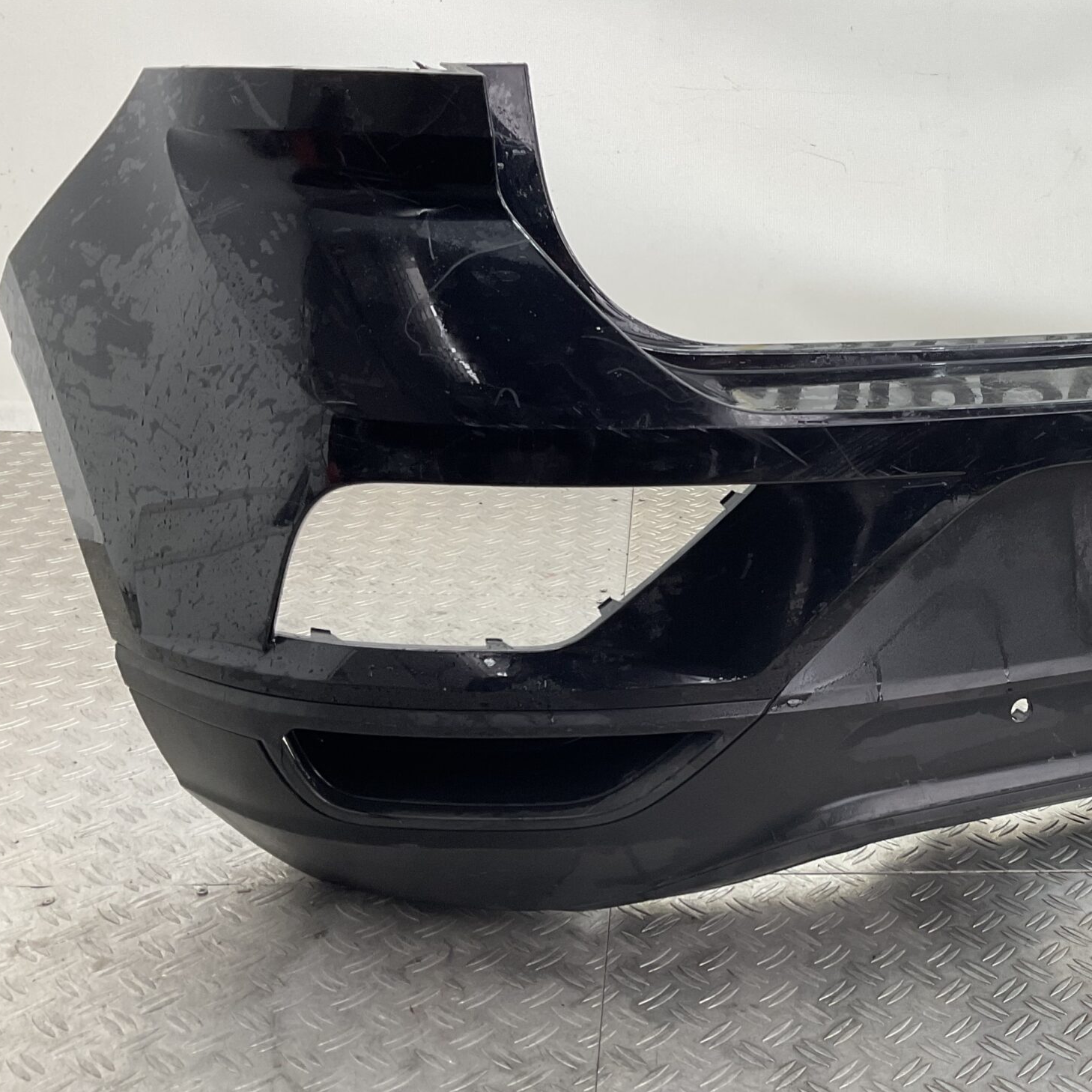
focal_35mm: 45
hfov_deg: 36.1
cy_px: 566
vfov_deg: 37.5
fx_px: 1606
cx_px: 900
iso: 32
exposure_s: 1/100
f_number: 1.8
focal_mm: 3
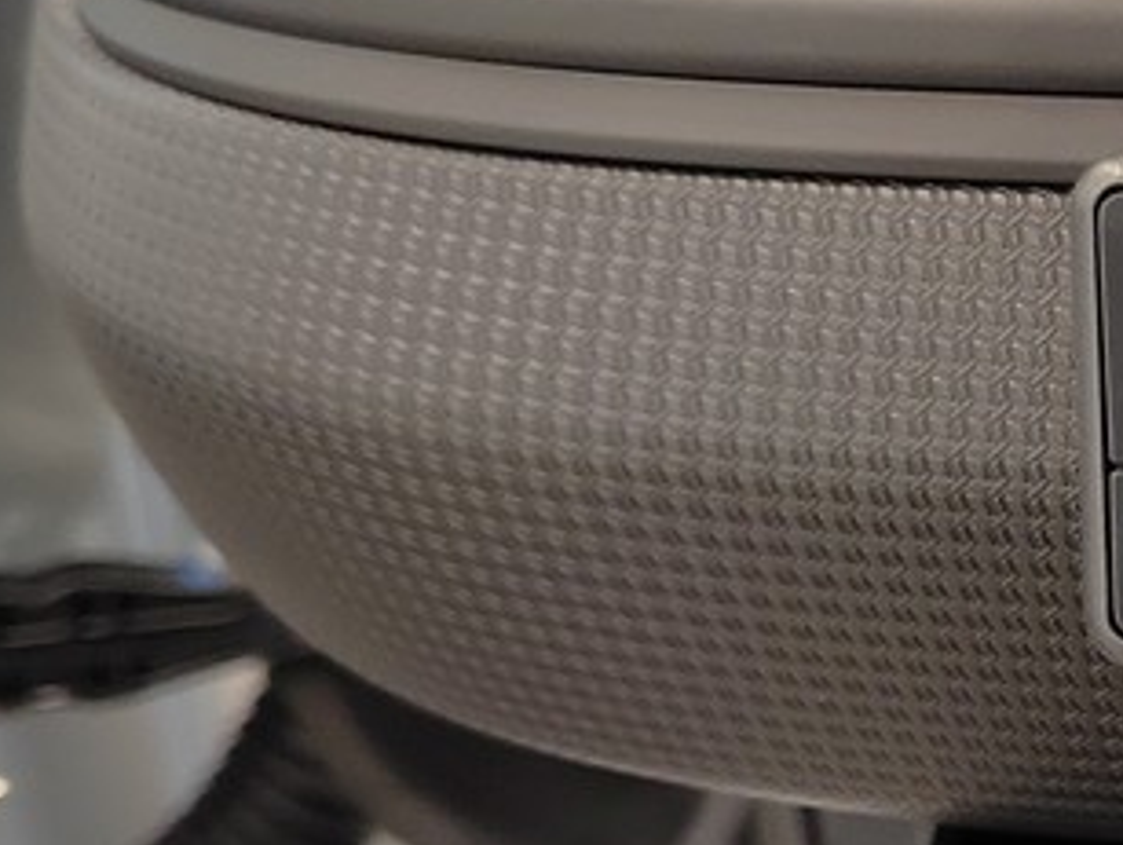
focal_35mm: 89
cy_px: 457
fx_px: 2891
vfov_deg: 16.6
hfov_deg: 19.1
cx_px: 1714
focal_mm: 5.52
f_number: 1.9
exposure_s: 1/50
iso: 4360
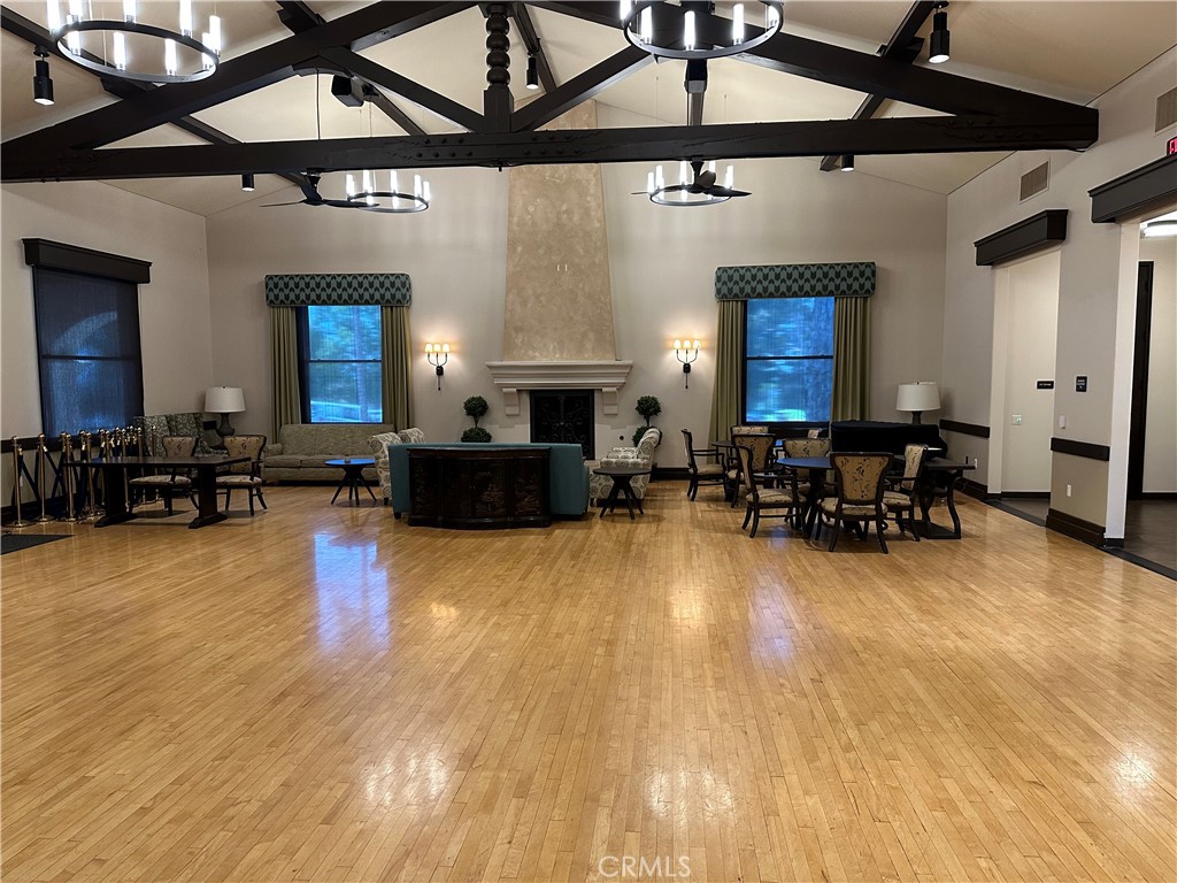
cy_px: 442
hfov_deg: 71.6
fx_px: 816
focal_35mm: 24
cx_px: 588
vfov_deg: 56.8
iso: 320
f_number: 1.78
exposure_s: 1/60
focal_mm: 6.86
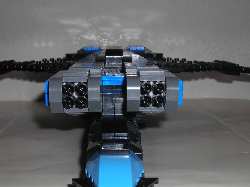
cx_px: 116
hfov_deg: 32.2
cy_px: 116
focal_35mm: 60
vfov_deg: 24.3
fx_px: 433
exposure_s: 1/60.1
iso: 50
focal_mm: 6.3
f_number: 6.4
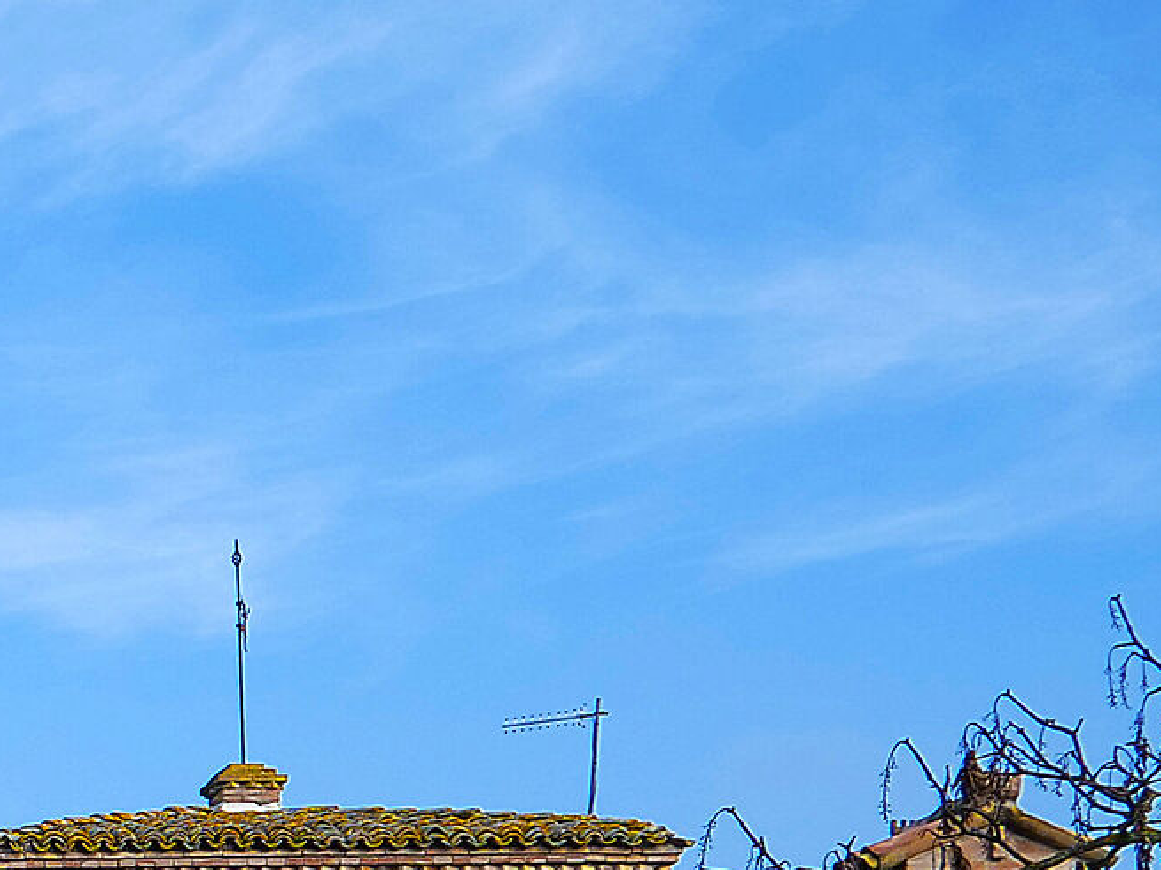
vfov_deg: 15.5
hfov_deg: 18.2
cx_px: -856
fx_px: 2951
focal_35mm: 88
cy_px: 1311
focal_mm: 12
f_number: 5
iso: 200
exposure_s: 1/500
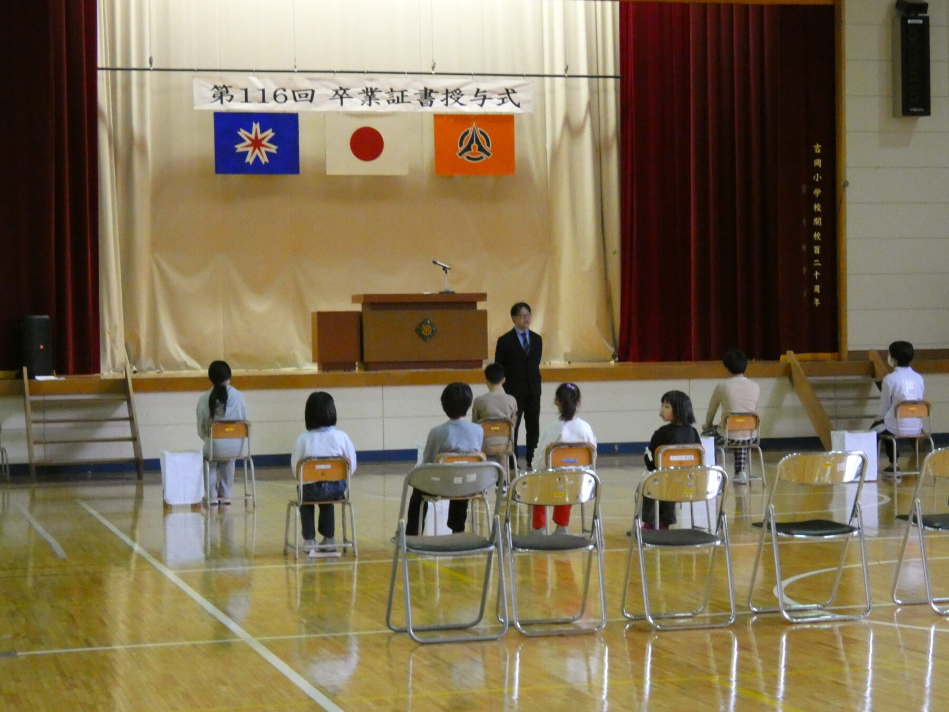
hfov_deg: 26.3
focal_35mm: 74
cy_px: 356
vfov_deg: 19.9
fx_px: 2029
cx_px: 474
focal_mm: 13.3
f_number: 4.4
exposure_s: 1/50
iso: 1600
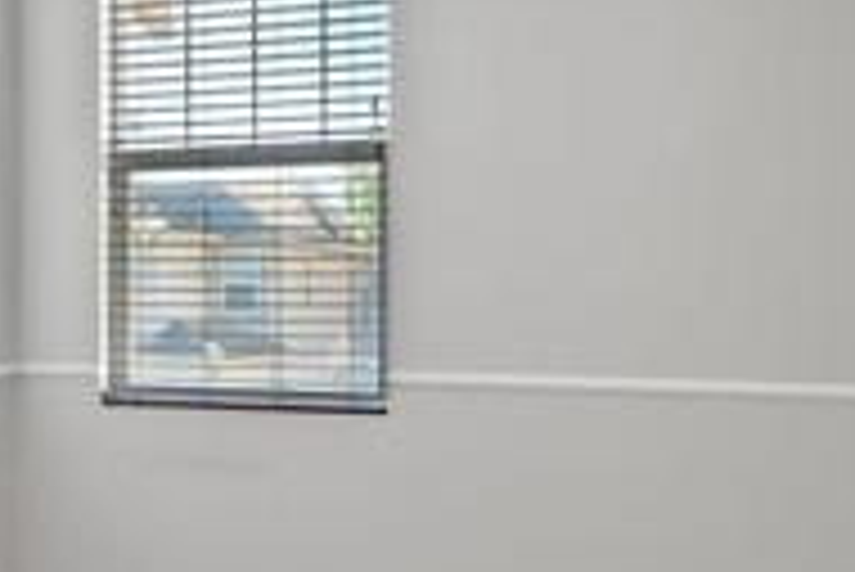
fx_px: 1283
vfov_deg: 25.0
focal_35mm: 54
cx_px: 189
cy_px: 367
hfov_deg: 35.8
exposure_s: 1/15
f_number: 5
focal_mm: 16
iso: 800
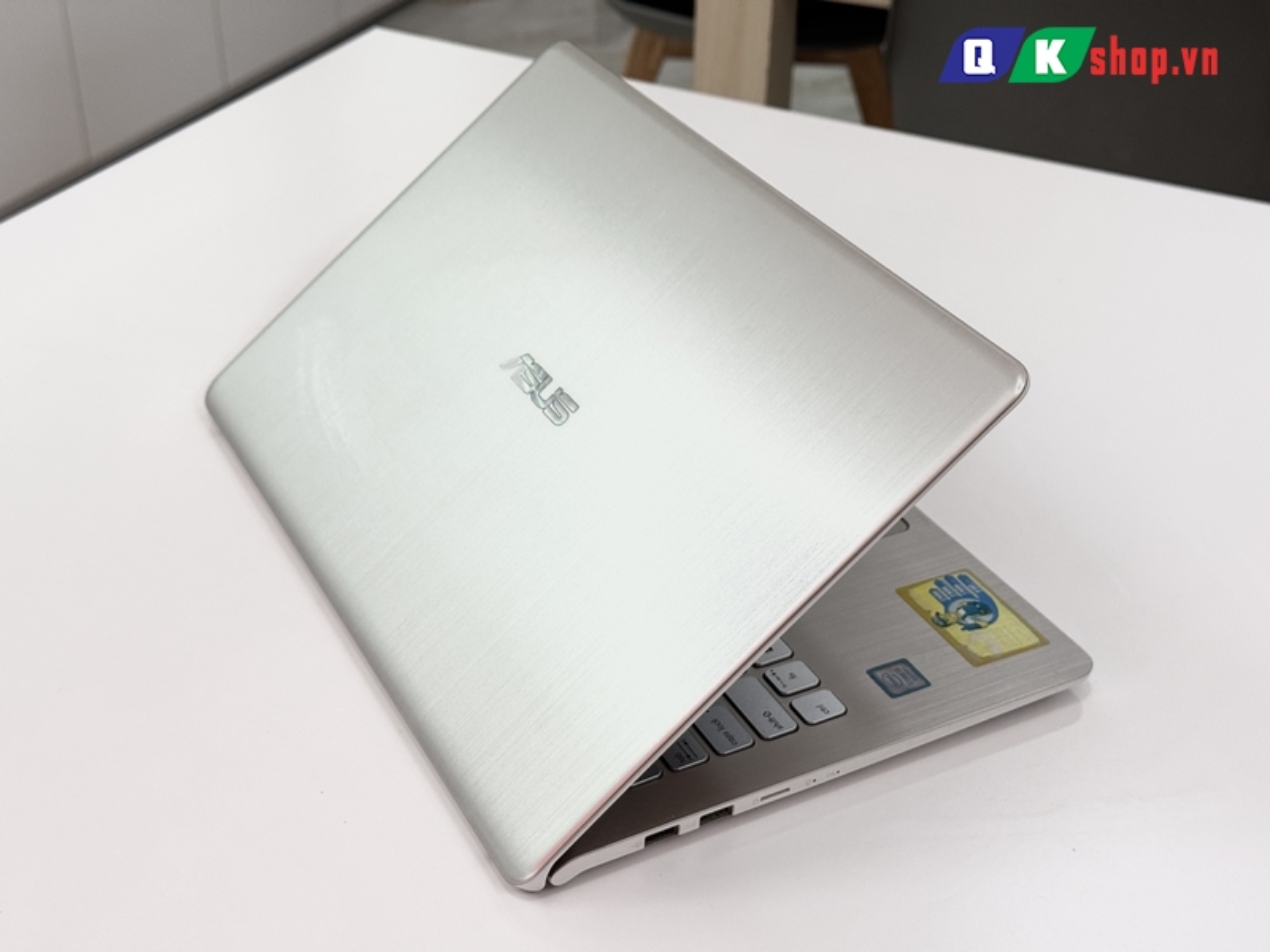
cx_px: 635
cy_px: 476
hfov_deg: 39.7
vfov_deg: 30.3
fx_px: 1761
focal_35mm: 48
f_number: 1.78
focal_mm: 6.76
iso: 64
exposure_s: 1/284
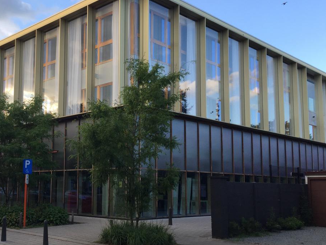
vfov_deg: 35.1
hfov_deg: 45.2
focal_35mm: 41
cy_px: 143
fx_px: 386
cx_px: 112
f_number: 2.2
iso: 32
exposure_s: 1/299
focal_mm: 4.15
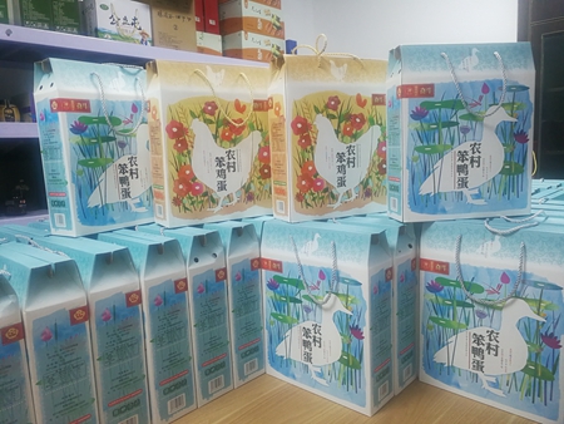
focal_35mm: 27
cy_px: 212
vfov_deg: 51.4
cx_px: 282
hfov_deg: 65.3
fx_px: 440
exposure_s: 1/30
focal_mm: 3.95
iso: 200
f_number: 2.2
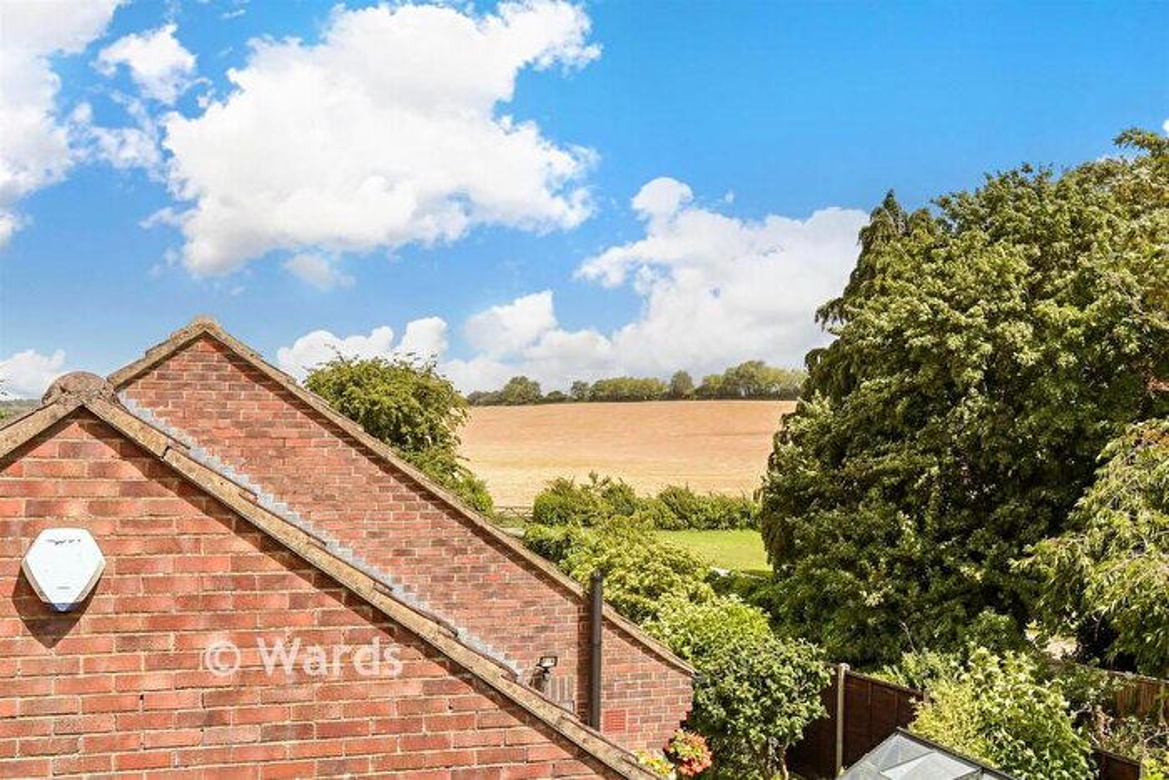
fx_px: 974
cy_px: 390
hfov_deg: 61.9
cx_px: 584
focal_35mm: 30
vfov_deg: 43.6
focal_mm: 20
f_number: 8
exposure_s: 1/320
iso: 160
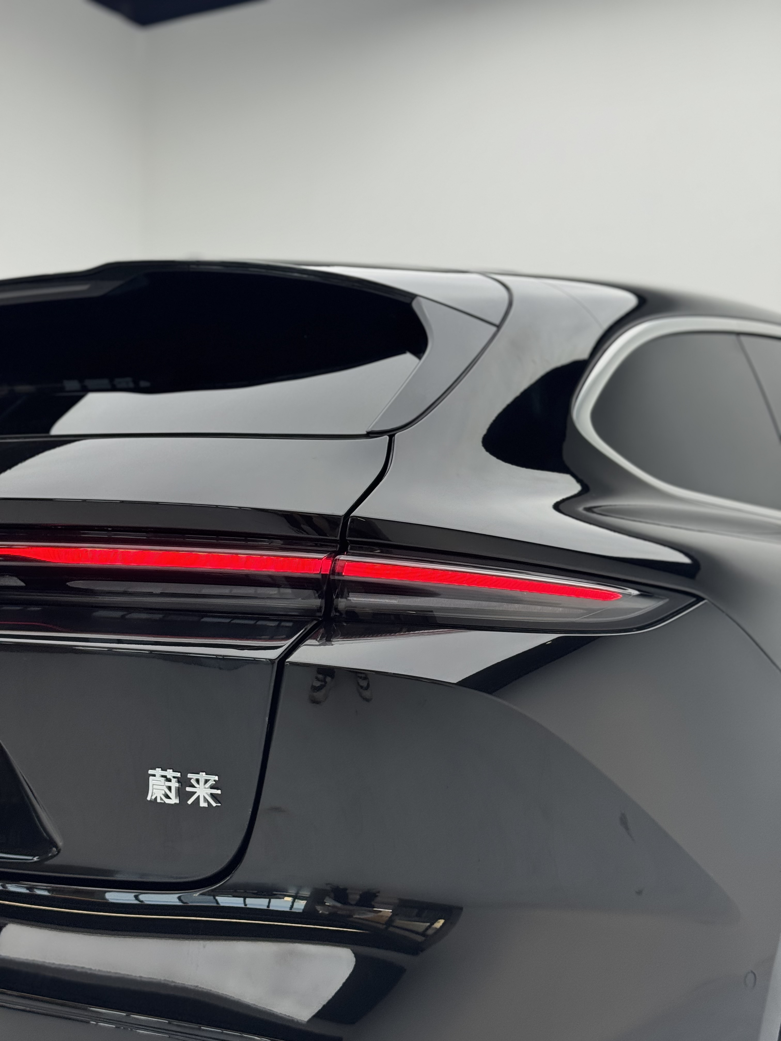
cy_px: 520
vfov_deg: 39.7
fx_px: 1444
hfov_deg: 30.3
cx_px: 390
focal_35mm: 48
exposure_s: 1/252
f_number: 1.78
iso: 64
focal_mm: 6.76
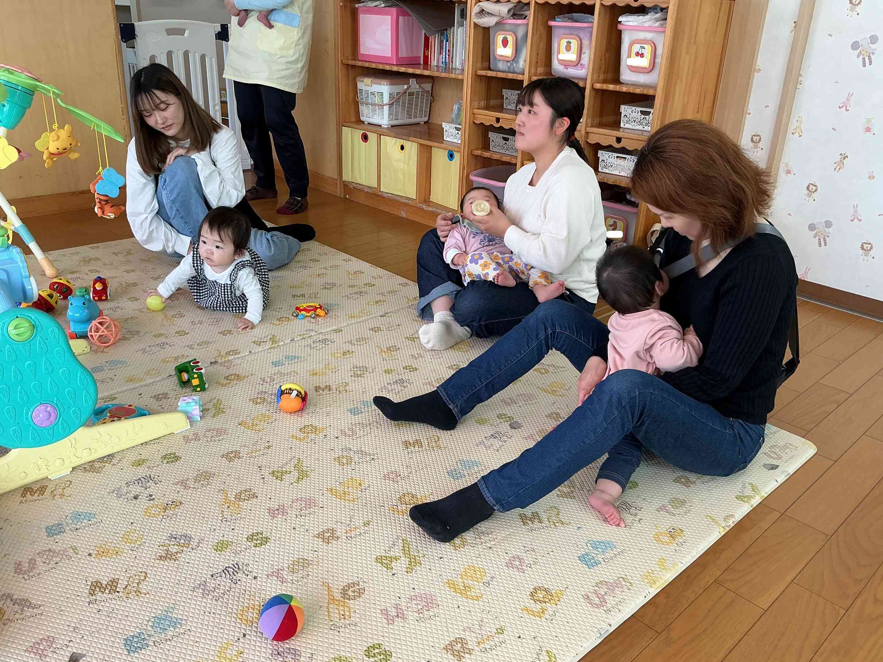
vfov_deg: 48.2
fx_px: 740
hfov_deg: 61.7
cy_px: 331
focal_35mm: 29
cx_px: 442
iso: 25
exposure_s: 1/100
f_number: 1.8
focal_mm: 3
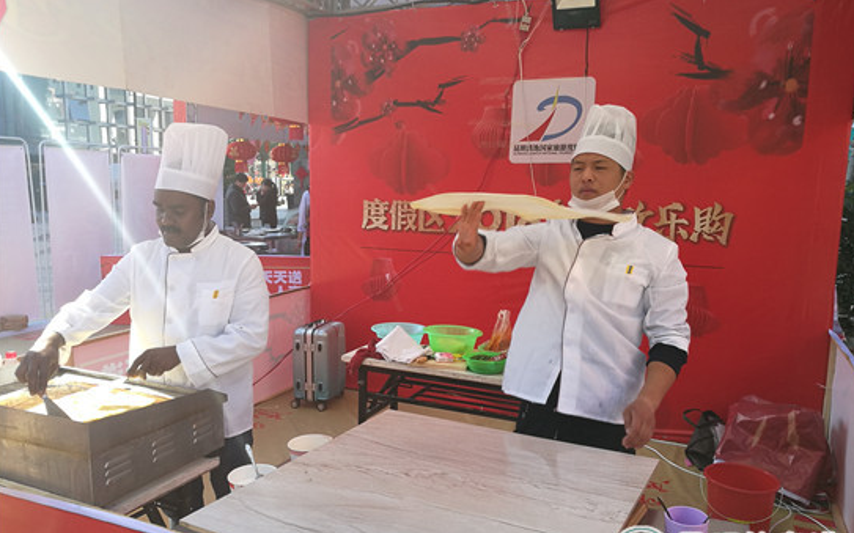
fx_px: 675
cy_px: 283
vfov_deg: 43.1
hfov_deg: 64.7
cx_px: 428
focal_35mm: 29
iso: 50
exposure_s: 1/207
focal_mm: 4.5
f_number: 2.2
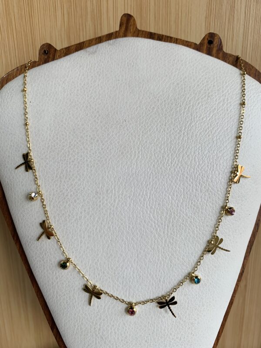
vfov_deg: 67.3
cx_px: 130
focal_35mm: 26
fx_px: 261
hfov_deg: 53.1
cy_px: 174
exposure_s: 1/100
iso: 40
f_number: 1.8
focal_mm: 4.25
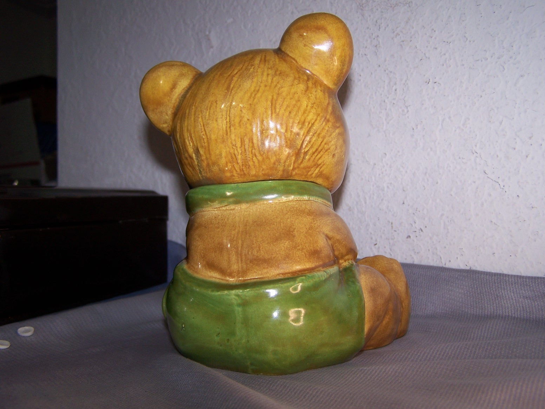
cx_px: 272
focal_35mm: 38
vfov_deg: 37.7
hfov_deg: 49.0
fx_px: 598
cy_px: 204
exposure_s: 1/60
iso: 80
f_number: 2.8
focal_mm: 6.3
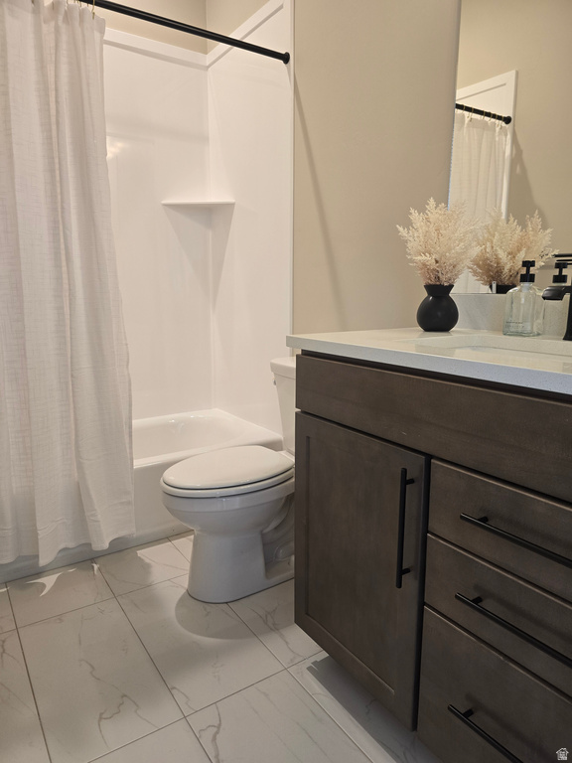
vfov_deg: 73.9
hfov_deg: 58.9
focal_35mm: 23
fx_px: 507
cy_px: 382
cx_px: 286
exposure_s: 1/120
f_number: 1.7
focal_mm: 6.3
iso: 200
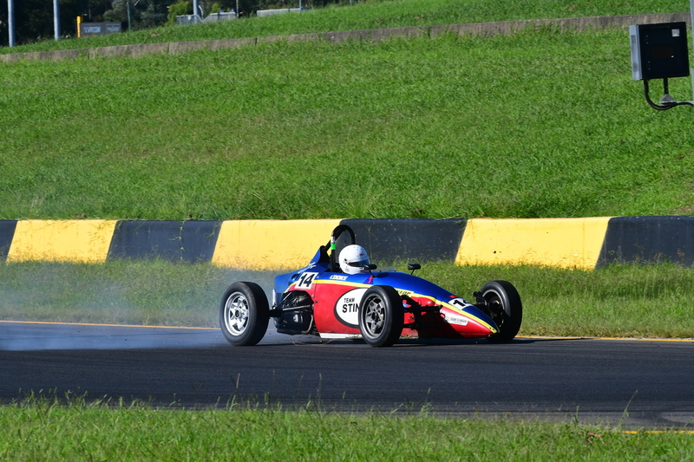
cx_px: 347
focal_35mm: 300
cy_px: 231
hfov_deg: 6.9
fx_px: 5782
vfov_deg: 4.6
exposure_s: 1/640
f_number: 13
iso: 500
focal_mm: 200
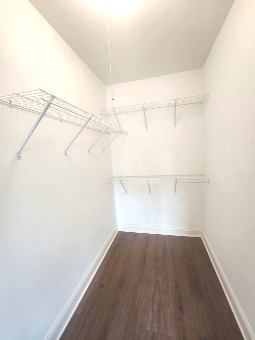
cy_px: 170
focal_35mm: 13
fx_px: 128
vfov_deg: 106.2
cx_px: 128
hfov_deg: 89.9
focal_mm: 2.2
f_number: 2.2
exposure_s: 1/60
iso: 200
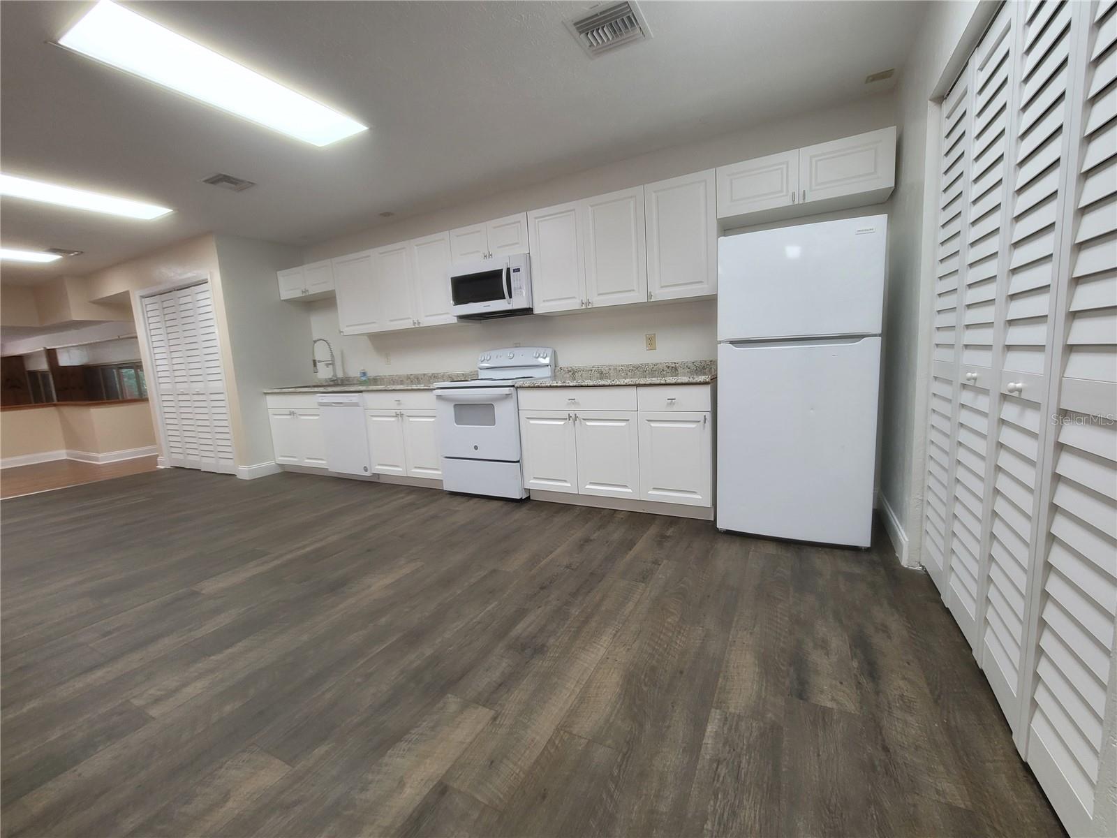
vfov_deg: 89.9
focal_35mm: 13
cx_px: 558
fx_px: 419
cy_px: 419
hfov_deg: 106.2
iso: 125
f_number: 2.2
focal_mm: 2.2
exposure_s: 1/60
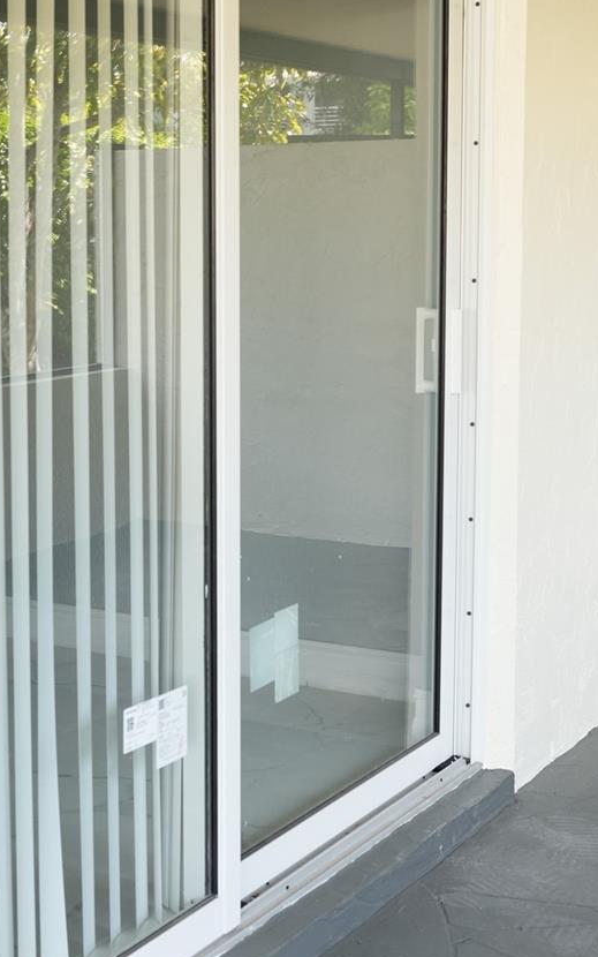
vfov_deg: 31.0
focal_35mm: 66
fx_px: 1720
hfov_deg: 19.6
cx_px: 187
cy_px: 400
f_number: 5
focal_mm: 35
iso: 800
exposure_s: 1/125
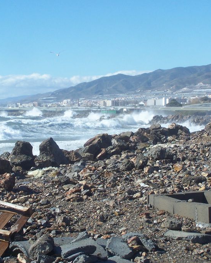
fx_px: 764
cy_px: 117
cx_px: 110
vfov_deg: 19.5
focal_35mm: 98
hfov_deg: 15.7
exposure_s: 1/750
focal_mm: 11.1
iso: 80
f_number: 4.5
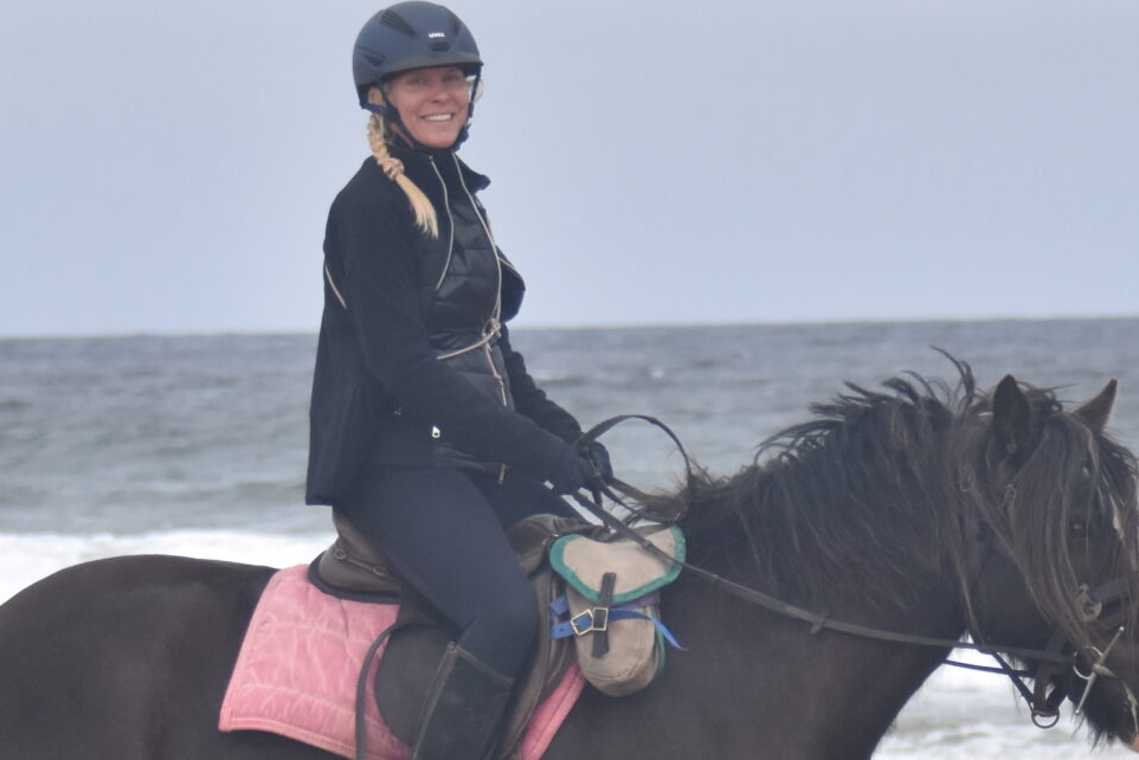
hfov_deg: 4.7
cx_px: 588
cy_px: 817
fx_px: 13893
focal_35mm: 439
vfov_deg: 3.1
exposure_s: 1/3200
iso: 800
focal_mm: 110
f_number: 4.8
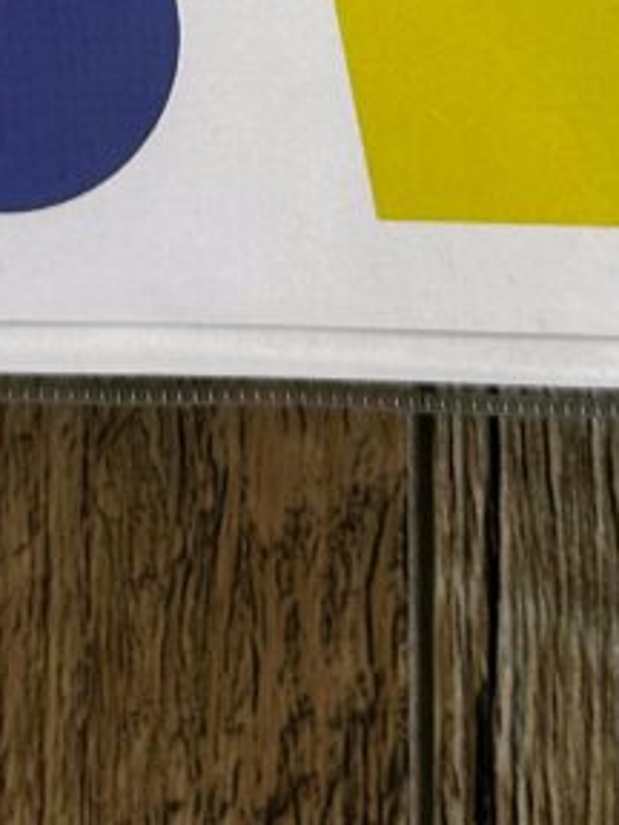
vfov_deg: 8.5
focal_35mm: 216
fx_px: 5150
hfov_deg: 6.9
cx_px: 27
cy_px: -1021
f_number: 1.78
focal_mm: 6.86
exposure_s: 1/138
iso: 50
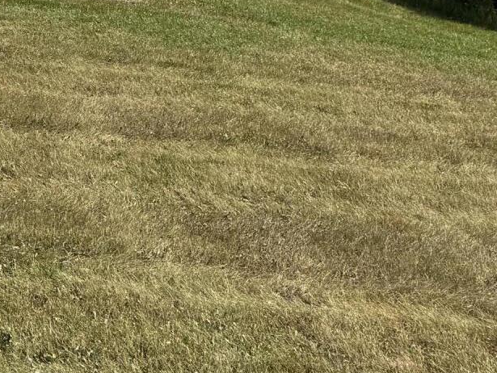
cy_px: -191
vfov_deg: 17.1
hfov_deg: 23.6
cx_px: -38
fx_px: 1121
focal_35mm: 78
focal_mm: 6.76
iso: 80
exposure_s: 1/6410
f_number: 1.78
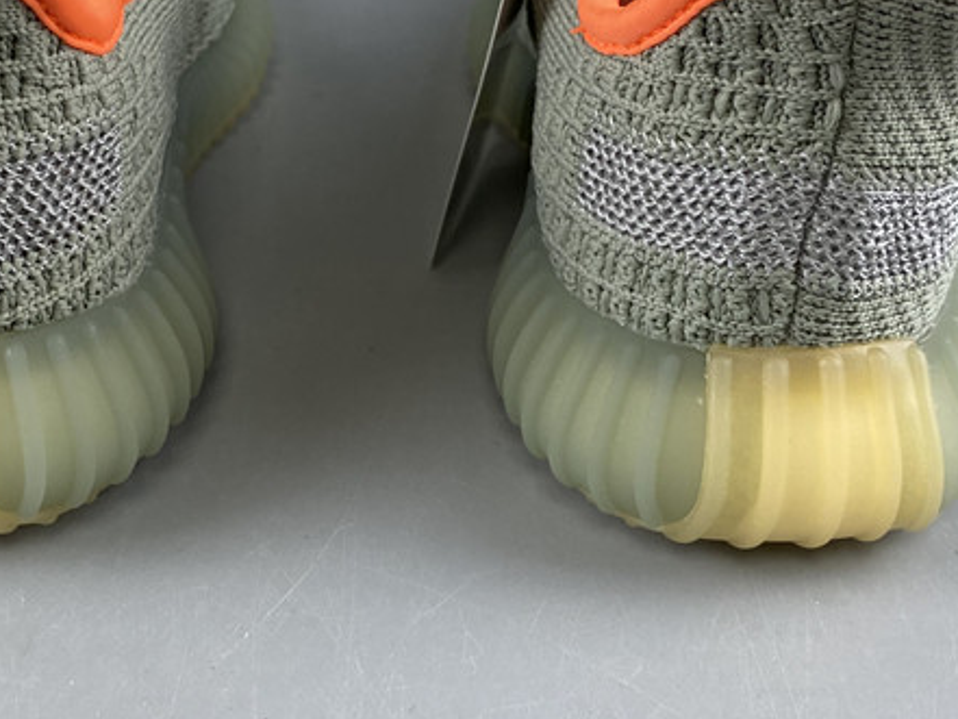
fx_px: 1633
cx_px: 380
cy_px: 306
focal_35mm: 59
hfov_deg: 32.6
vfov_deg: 24.8
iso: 80
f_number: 1.8
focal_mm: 4.25
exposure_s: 1/100
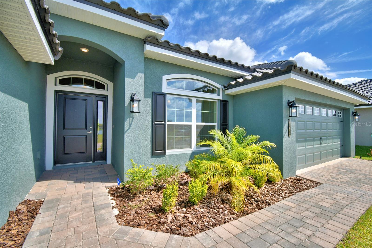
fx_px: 155
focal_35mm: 15
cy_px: 124
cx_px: 186
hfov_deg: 100.4
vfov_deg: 77.3
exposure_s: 1/1000
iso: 100
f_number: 4.5
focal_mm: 10
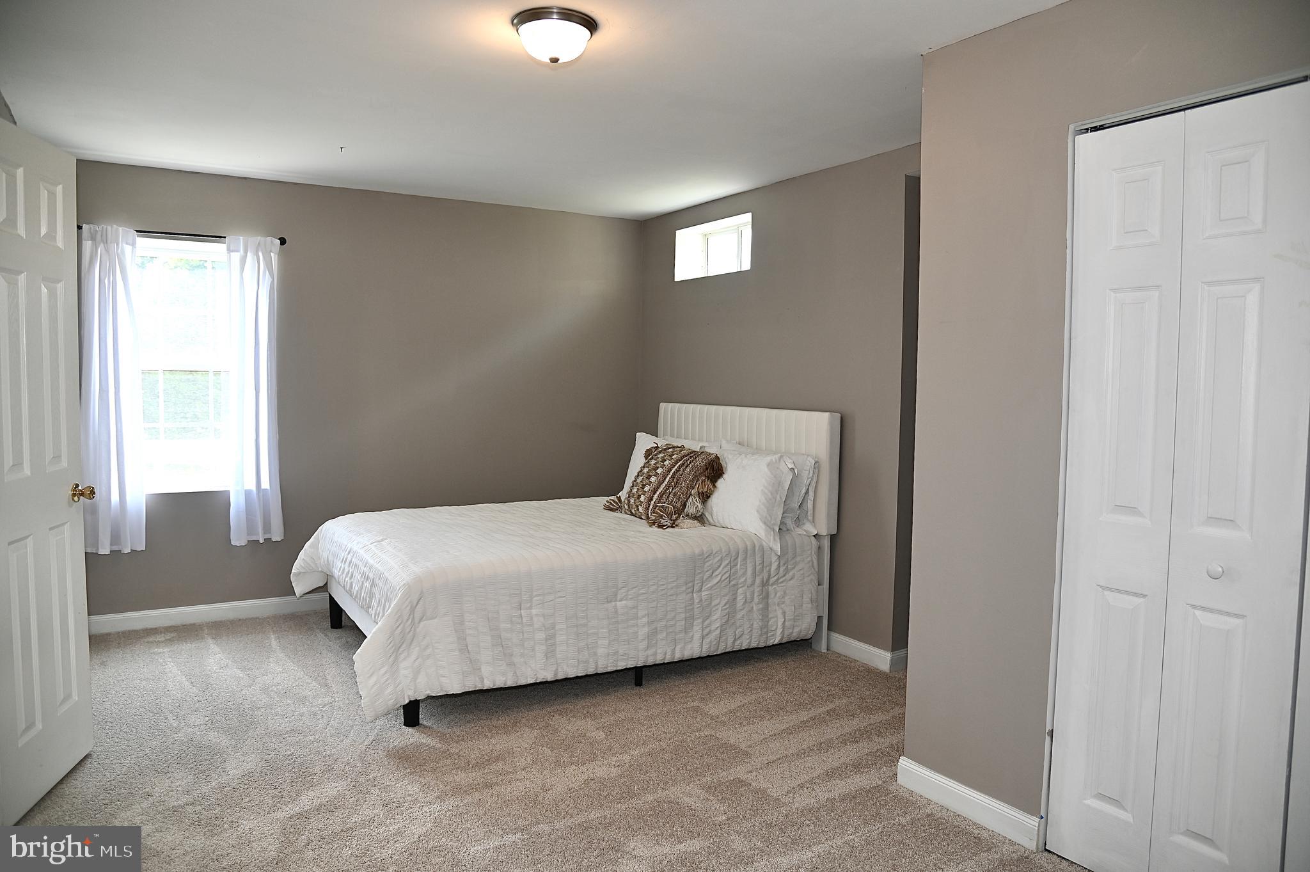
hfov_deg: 73.8
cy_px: 436
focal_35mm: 24
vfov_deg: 53.1
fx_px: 873
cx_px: 655
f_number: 4.5
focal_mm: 24
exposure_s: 1/80
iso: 500
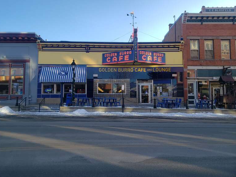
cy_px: 87
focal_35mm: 27
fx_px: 184
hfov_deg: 65.3
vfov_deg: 51.4
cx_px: 114
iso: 50
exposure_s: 1/365
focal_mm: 4.3
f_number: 2.4
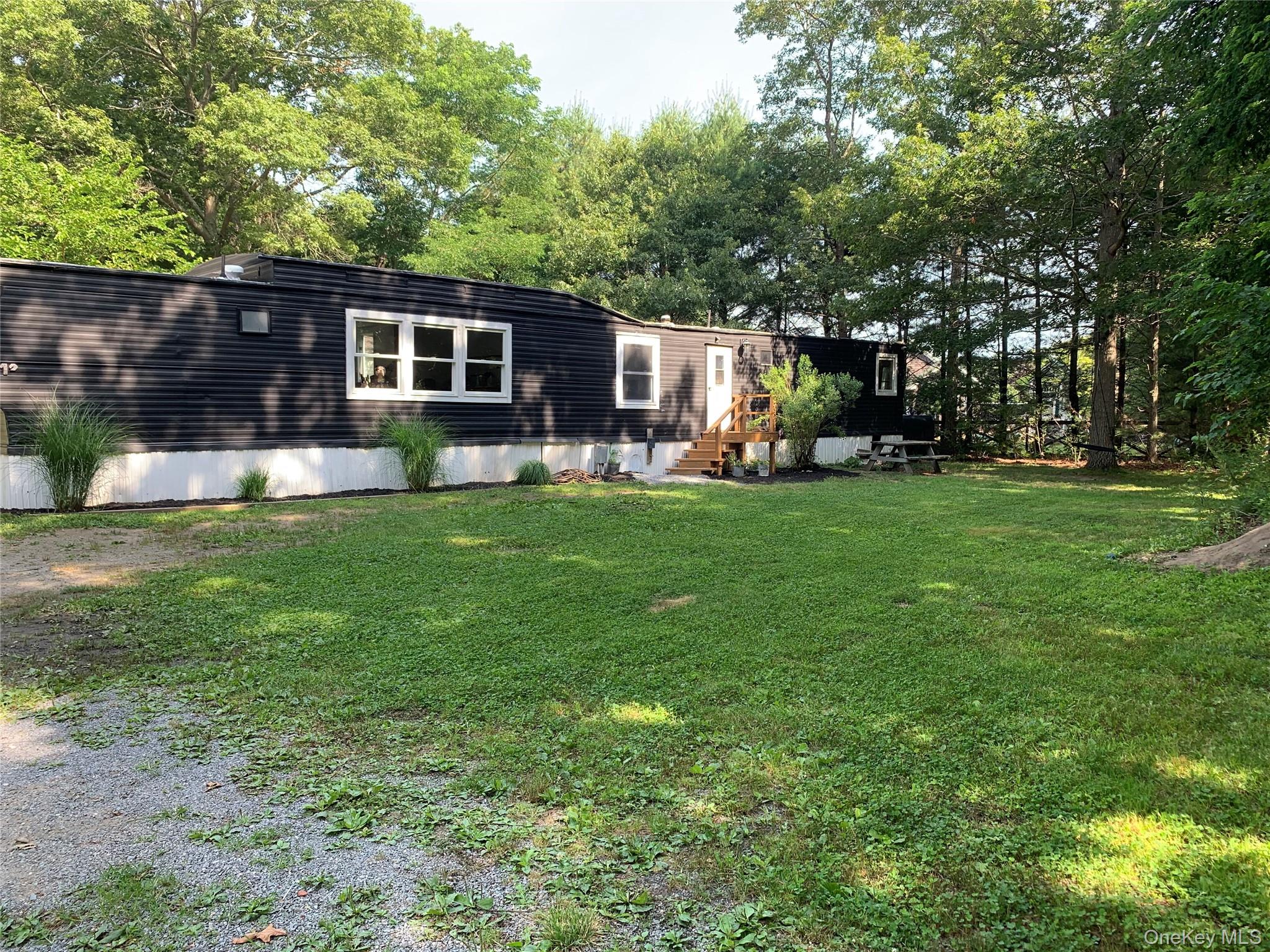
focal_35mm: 26
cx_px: 635
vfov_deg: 53.1
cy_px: 476
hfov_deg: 67.3
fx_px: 954
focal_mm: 4.25
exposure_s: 1/156
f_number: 1.8
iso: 25
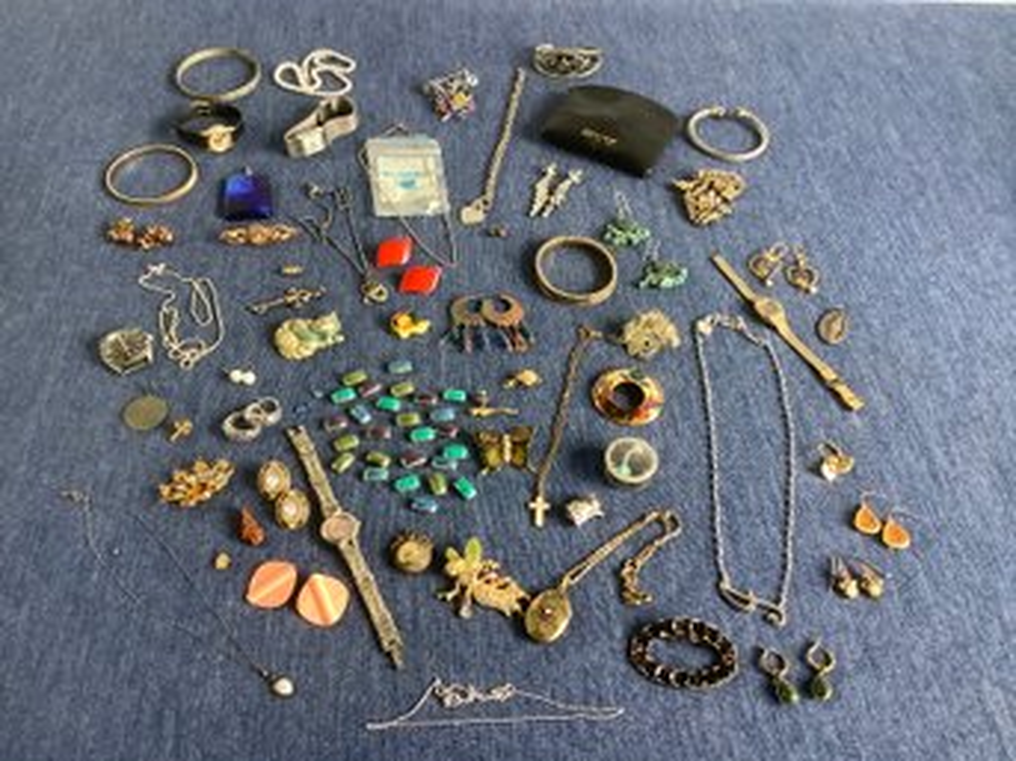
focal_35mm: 31
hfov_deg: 58.4
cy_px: 380
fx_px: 910
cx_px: 508
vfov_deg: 45.4
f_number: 2.4
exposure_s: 1/60
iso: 125
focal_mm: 3.3
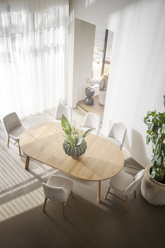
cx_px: 82
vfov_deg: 56.5
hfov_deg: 39.4
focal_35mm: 34
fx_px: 230
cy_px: 124
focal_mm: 33.5
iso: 100
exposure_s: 1/200
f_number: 4
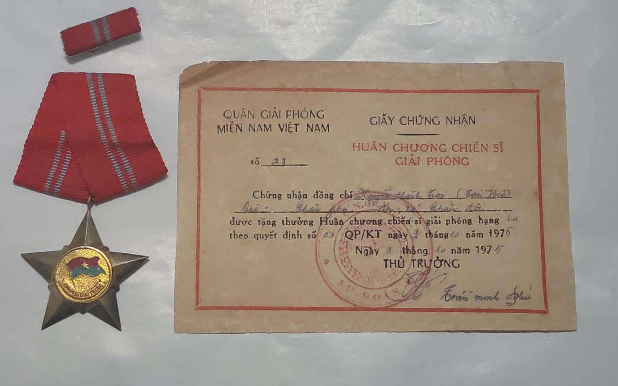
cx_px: 306
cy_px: 193
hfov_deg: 28.2
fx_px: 1230
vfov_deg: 17.9
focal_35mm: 73
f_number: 1.95
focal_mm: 5.52
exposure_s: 1/50
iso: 800
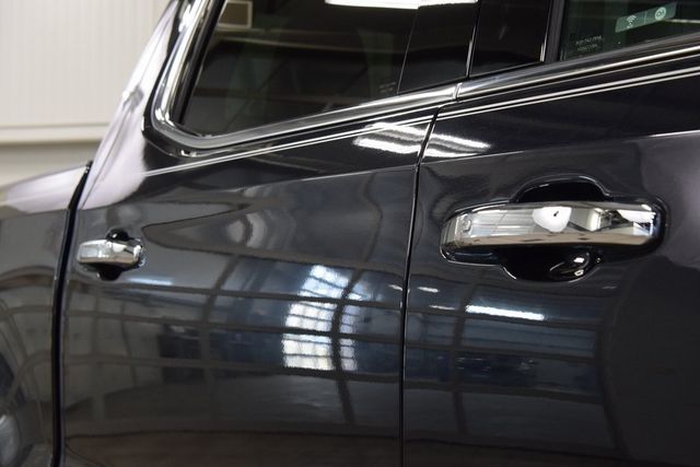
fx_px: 1109
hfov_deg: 35.0
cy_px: 234
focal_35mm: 57
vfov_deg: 23.8
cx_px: 350
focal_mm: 38
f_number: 6.3
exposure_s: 1/60
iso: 1600
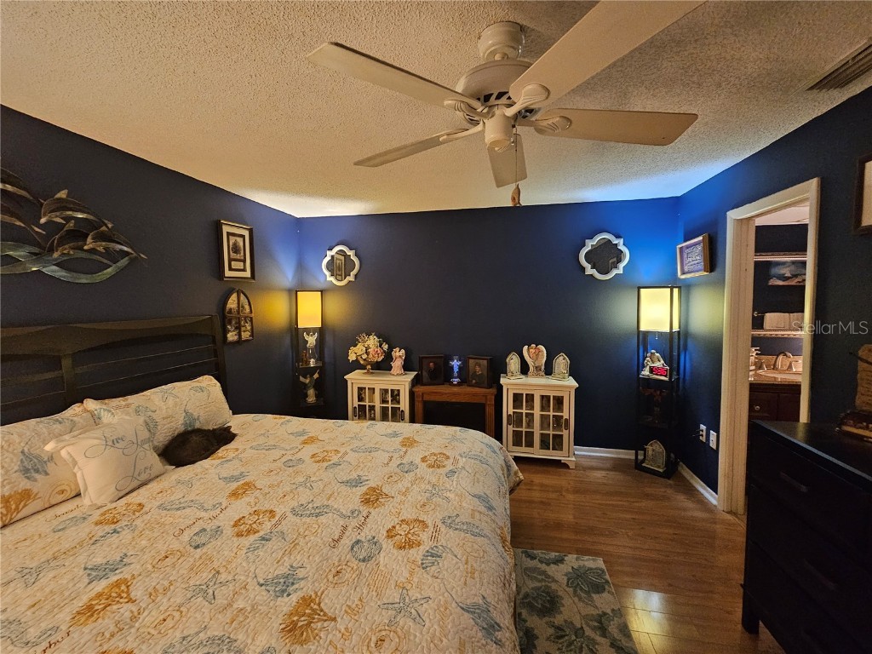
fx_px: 327
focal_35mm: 13
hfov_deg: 106.2
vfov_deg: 89.9
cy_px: 327
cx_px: 436
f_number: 2.2
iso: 800
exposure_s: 1/24
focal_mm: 2.2
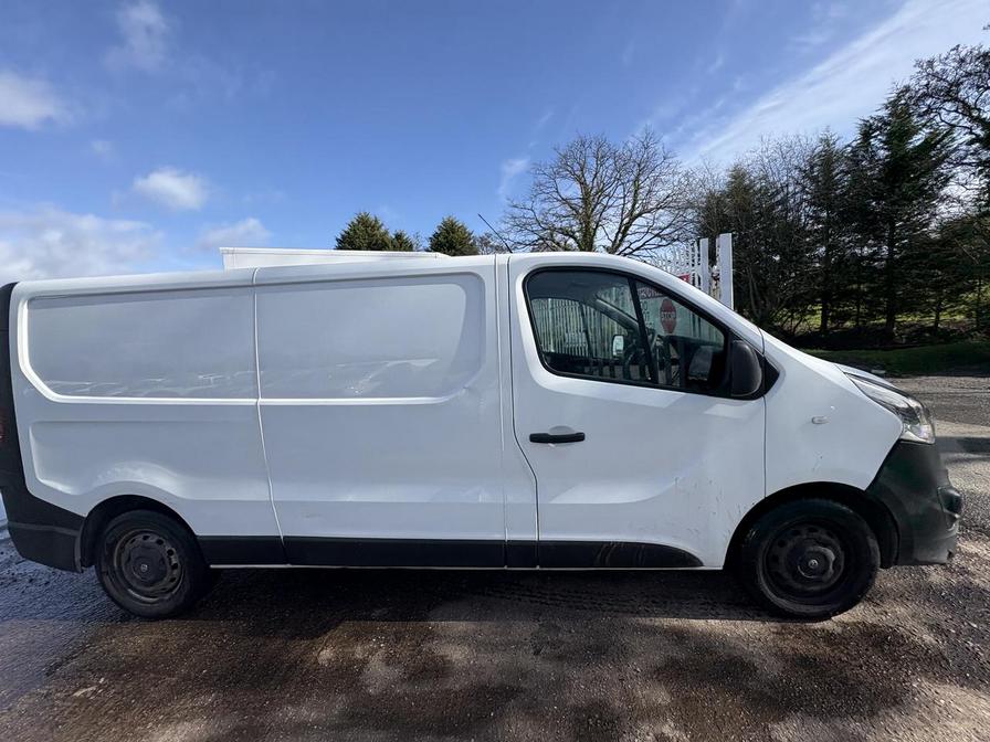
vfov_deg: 85.7
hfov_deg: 102.1
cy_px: 371
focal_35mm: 14
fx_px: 400
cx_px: 495
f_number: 2.2
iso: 50
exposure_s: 1/1449
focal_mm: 2.22
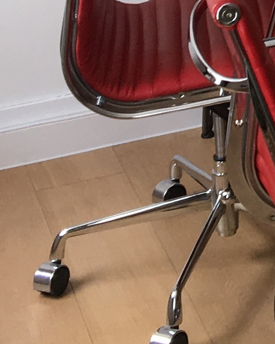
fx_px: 1597
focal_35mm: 157
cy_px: -272
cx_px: 573
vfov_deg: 11.4
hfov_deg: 9.2
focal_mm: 4.15
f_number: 2.2
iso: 25
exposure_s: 1/50
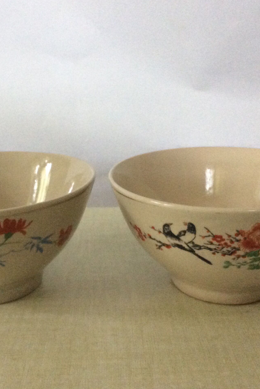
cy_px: 193
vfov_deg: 43.6
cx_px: 103
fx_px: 487
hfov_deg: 29.8
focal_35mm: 45
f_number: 2.4
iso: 320
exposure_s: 1/25
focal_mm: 3.3
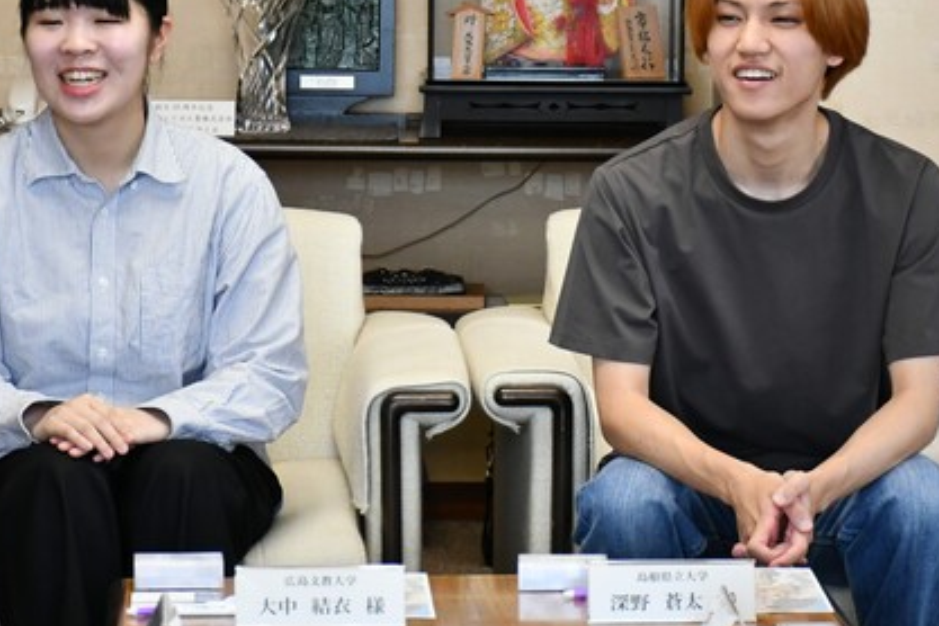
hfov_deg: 11.9
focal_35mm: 173
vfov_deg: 7.9
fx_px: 4512
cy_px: 252
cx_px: 584
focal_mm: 66
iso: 2200
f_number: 5
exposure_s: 1/250
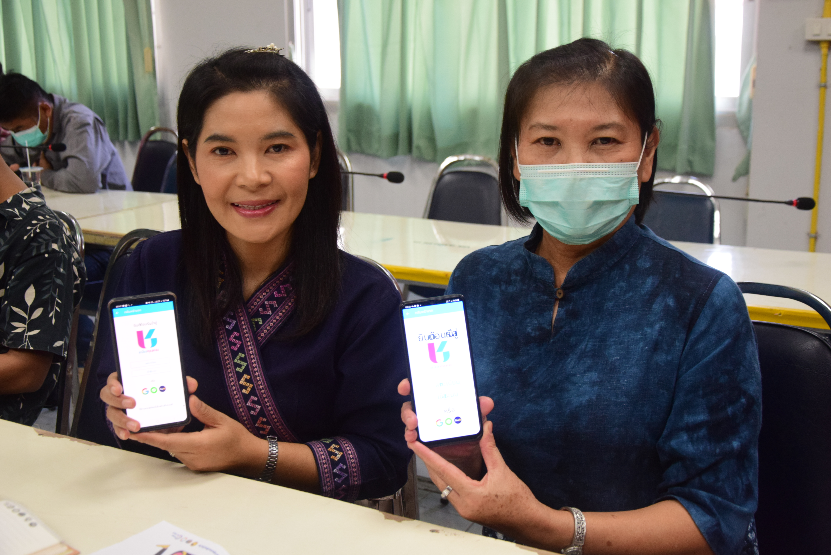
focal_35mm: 45
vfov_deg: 29.9
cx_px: 416
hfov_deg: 43.6
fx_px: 1039
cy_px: 278
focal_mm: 30
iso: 1600
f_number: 4.5
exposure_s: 1/100
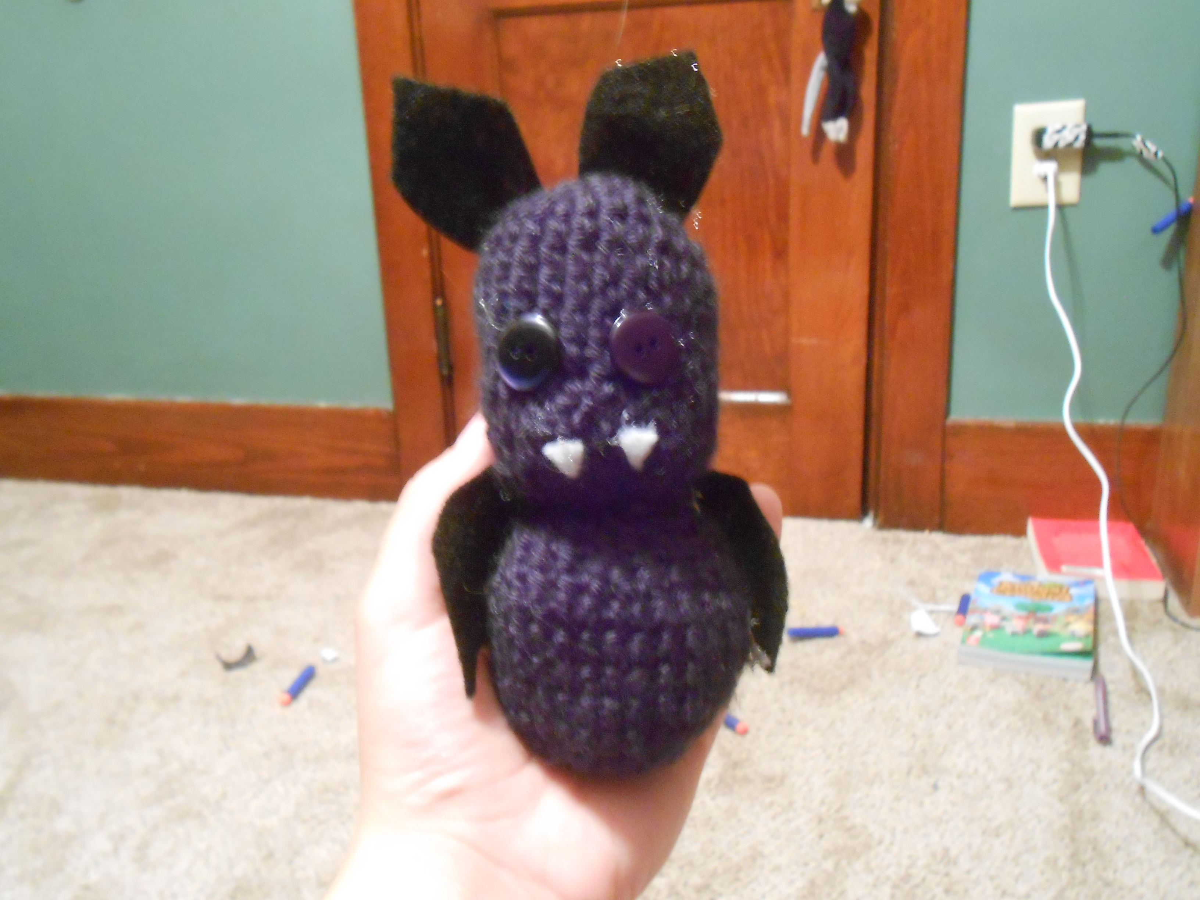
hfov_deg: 60.0
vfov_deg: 46.8
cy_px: 450
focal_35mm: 30
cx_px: 600
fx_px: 1040
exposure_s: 1/2.5
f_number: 3.8
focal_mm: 5.3
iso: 800
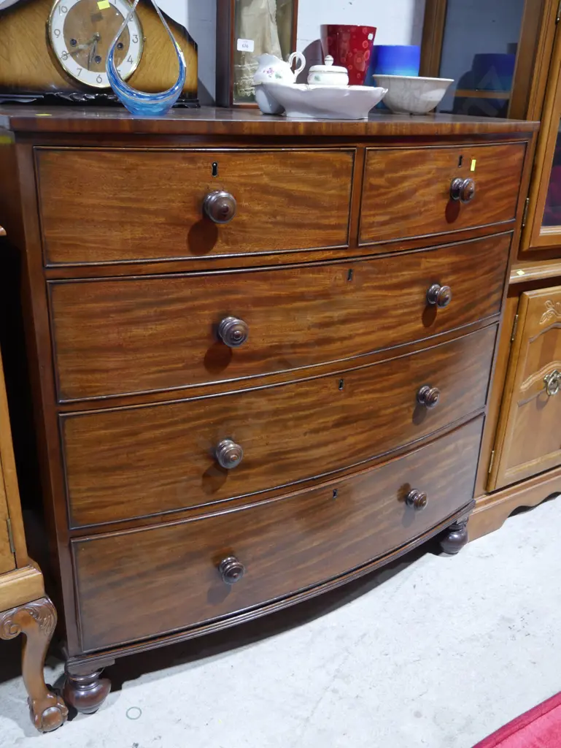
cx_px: 280
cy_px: 374
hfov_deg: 44.2
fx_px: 691
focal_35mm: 32
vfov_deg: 56.8
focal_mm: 16
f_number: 3.6
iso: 800
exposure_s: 1/60
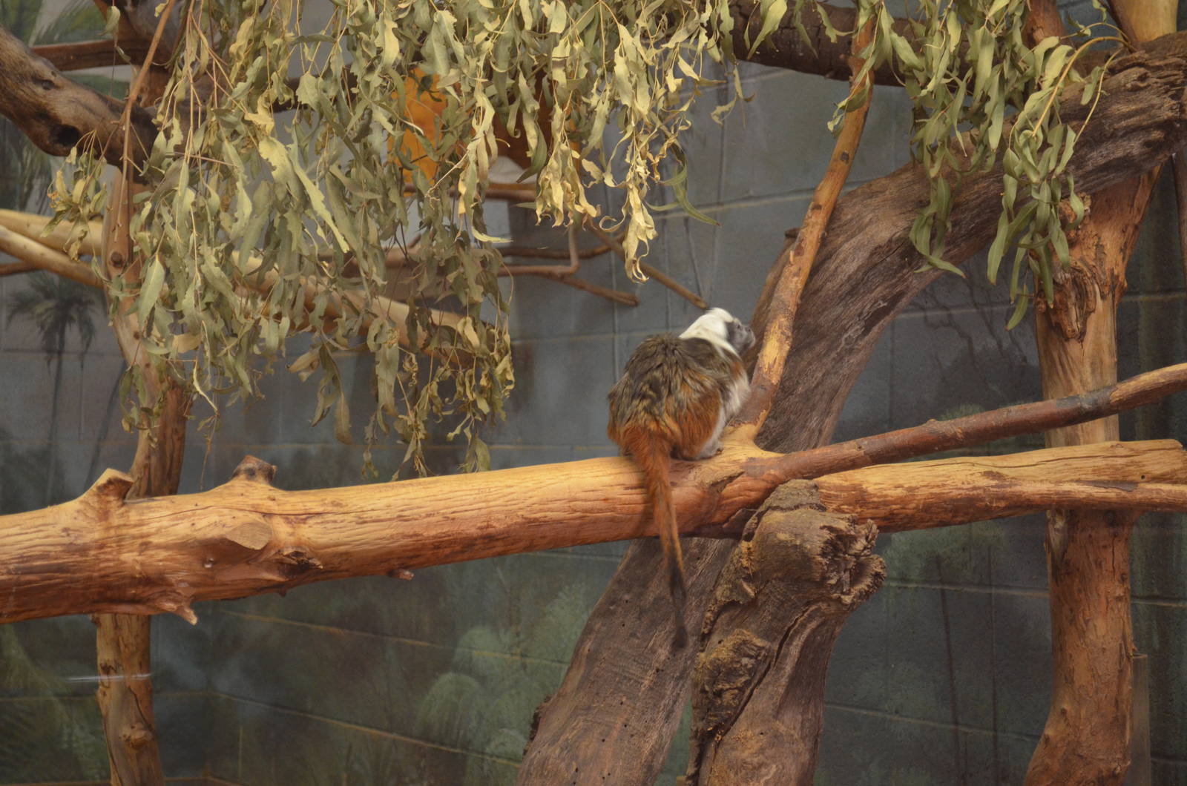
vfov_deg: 16.5
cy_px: 393
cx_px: 594
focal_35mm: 82
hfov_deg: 24.7
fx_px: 2715
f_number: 5.6
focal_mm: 55
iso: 1400
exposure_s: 1/30
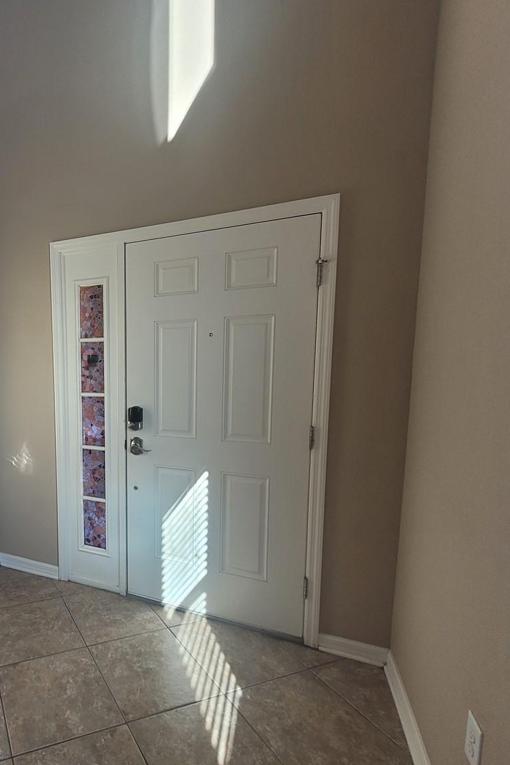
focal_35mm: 19
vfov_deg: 86.9
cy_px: 397
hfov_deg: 56.7
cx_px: 62
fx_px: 404
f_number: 2.2
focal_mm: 1.74
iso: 64
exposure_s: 1/119
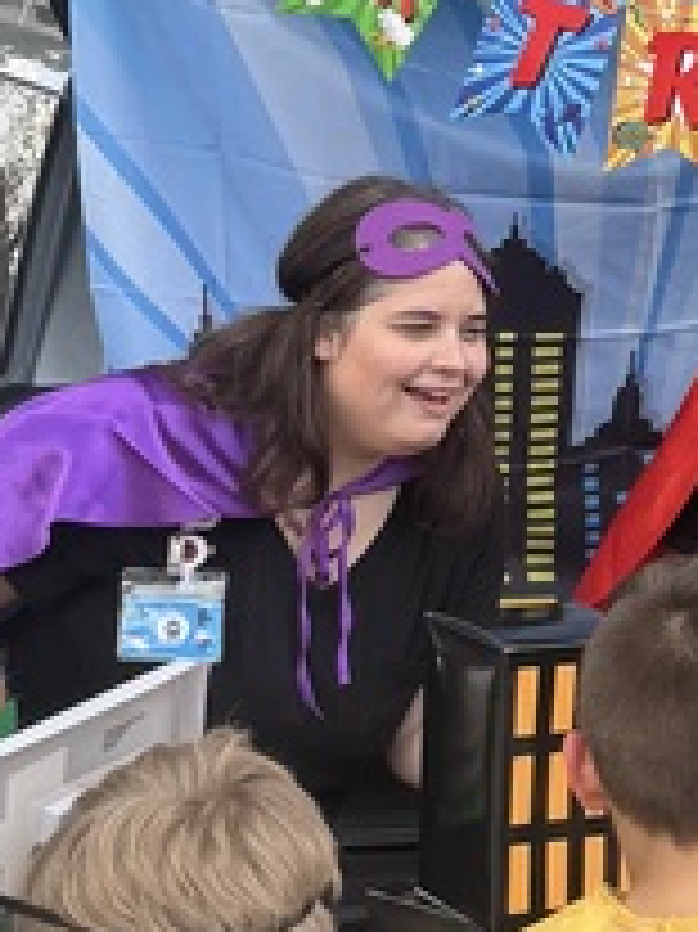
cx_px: 833
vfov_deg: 16.6
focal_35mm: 119
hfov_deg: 12.2
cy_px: 482
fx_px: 3203
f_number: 1.78
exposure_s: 1/222
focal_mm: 6.76
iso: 64
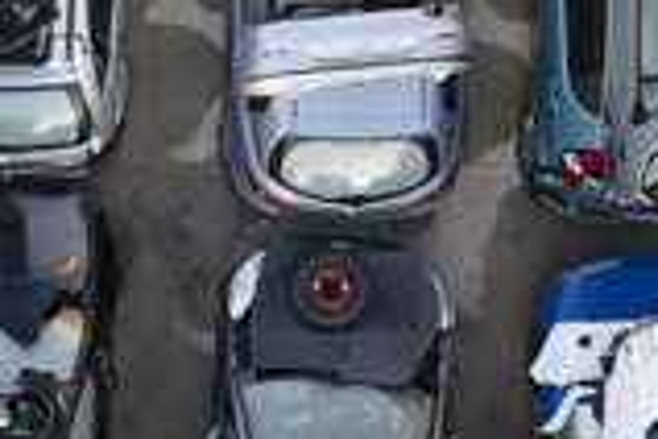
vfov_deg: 16.2
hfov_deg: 24.2
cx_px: 149
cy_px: 422
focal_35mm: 83
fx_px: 1517
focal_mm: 8.38
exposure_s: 1/500
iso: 100
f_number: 2.8
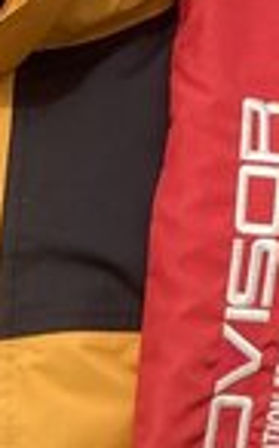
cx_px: -248
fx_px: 1963
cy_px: 482
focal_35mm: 161
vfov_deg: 12.8
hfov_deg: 7.8
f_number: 1.8
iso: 32
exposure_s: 1/3205
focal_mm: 4.25
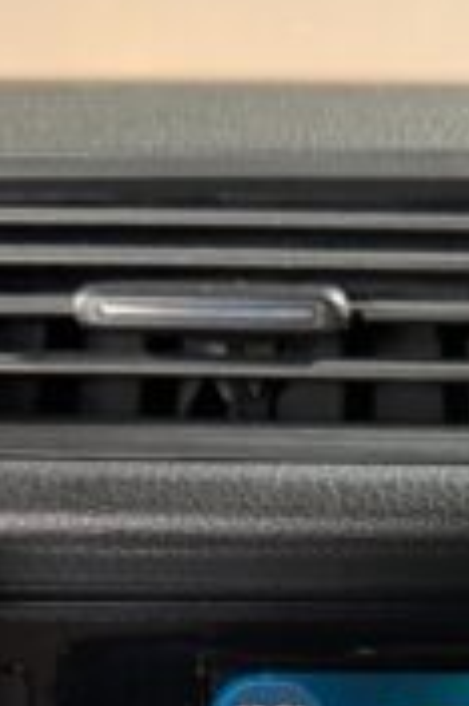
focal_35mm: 88
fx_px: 1723
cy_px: 848
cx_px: 593
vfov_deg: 21.5
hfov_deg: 14.9
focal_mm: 6.76
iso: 640
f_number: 1.78
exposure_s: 1/34
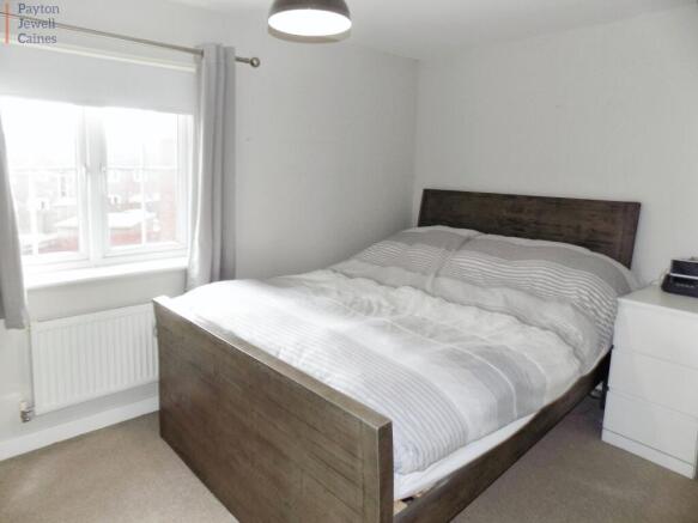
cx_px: 349
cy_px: 262
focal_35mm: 23
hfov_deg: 73.9
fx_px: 464
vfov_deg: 58.9
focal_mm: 4
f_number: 3.1
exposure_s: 1/30
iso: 125
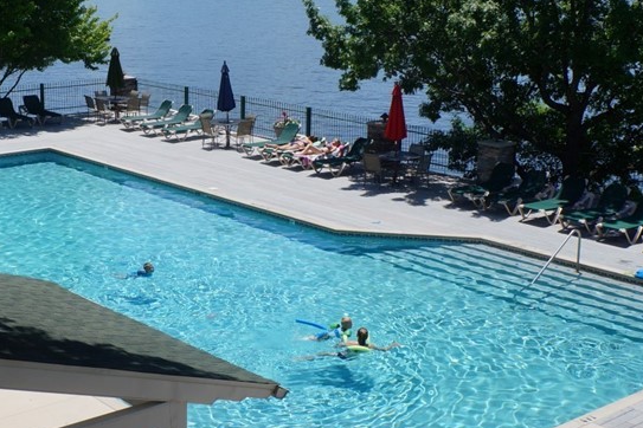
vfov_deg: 22.6
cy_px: 190
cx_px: 217
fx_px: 1072
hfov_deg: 33.1
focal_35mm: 60
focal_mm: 20
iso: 200
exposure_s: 1/320
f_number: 13
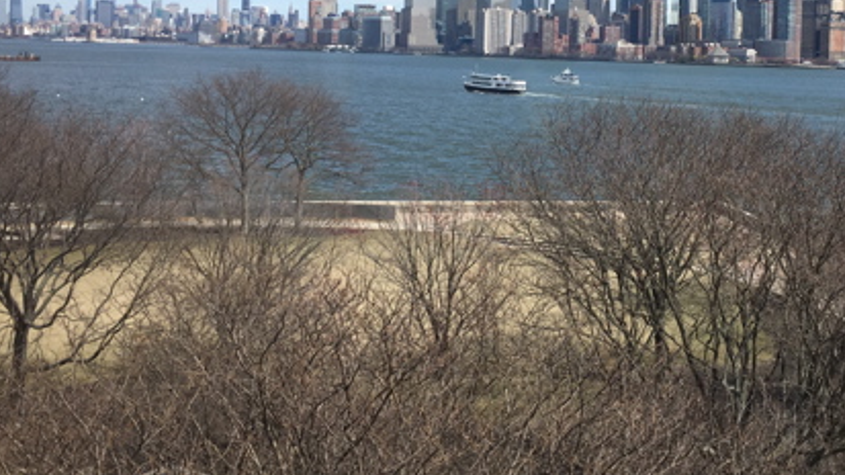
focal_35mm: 49
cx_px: 563
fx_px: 1098
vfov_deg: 23.9
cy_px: 80
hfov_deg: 41.6
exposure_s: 1/1538
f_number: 2.2
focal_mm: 4.15
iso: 25
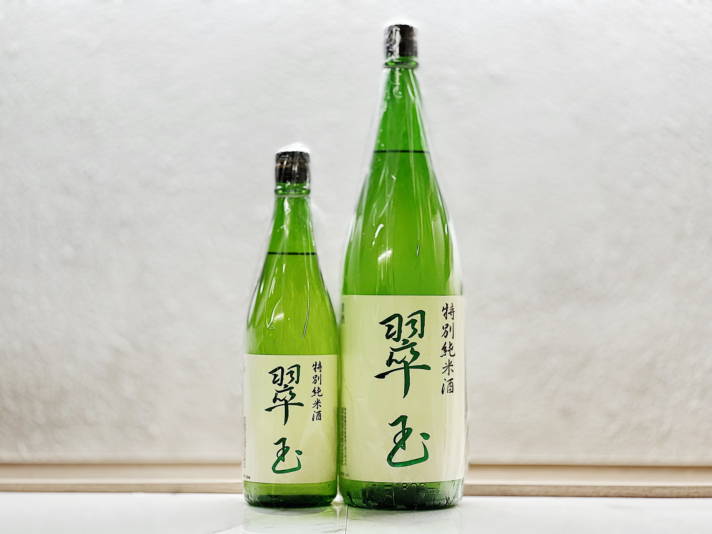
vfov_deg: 19.1
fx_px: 1584
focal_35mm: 77
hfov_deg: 25.3
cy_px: 267
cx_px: 356
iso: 100
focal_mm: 9
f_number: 2.8
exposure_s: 1/100
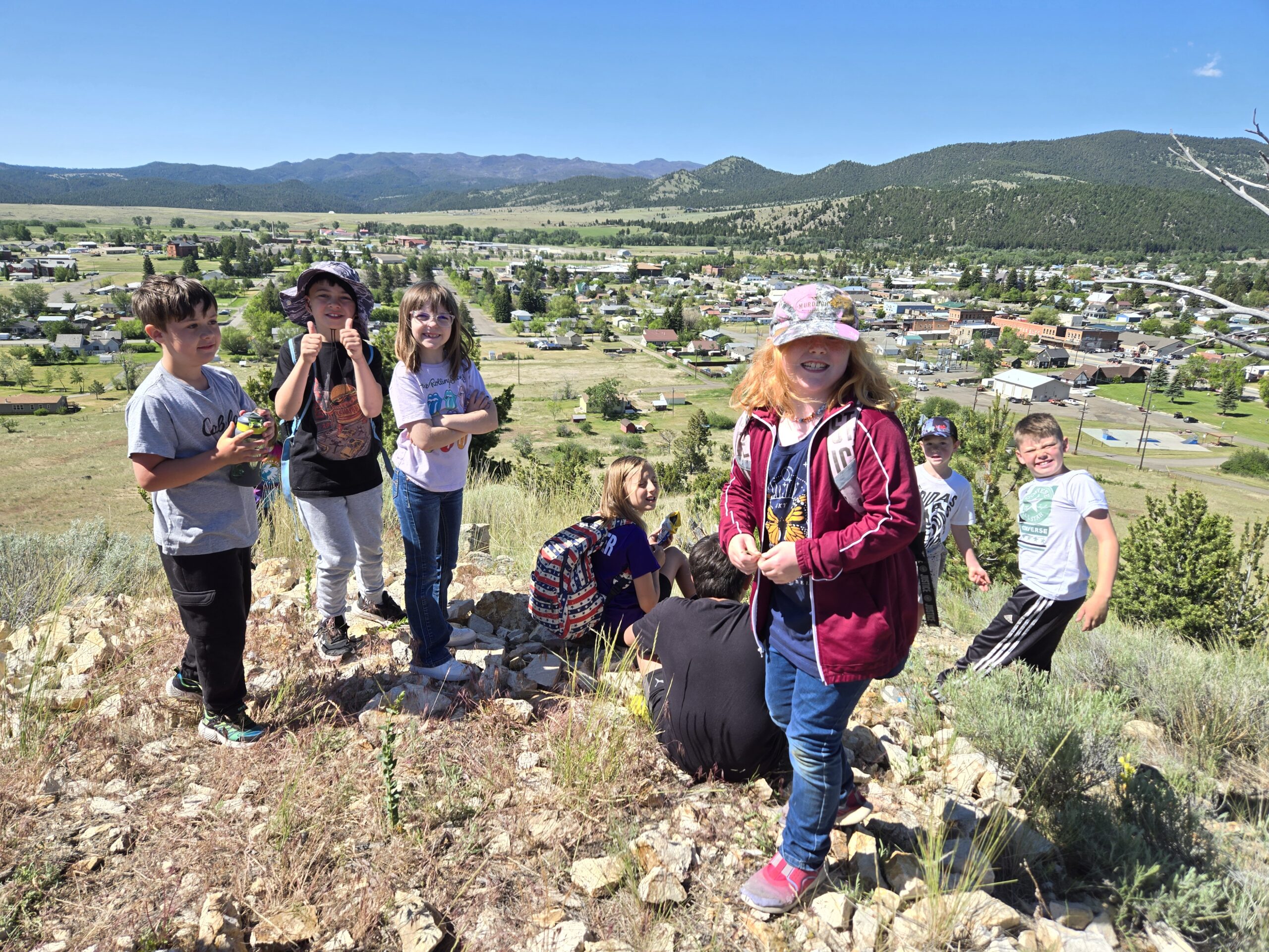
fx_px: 843
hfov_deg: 73.9
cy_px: 476
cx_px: 634
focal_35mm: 23
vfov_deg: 58.9
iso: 25
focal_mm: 5.4
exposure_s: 1/1258
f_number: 1.8
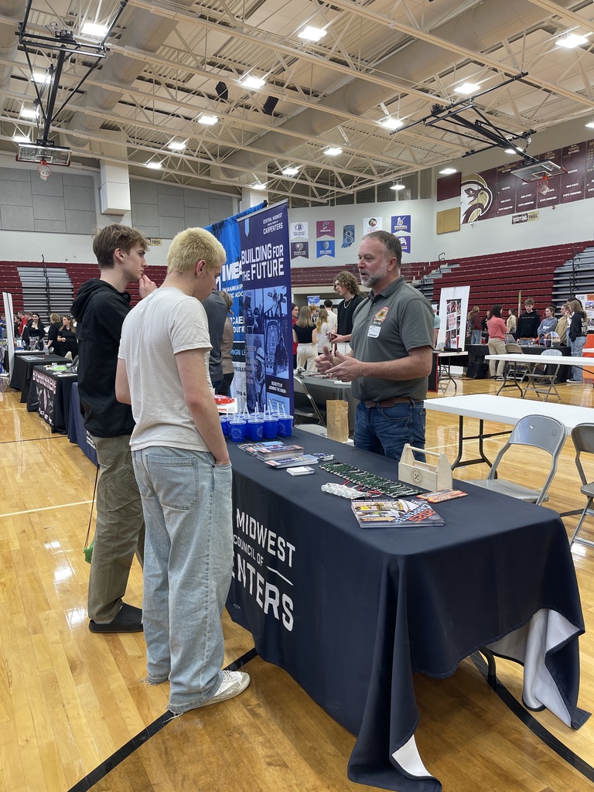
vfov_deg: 69.4
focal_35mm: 25
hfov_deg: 54.9
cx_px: 297
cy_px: 396
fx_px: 572
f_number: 1.6
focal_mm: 5.1
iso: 64
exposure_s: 1/60
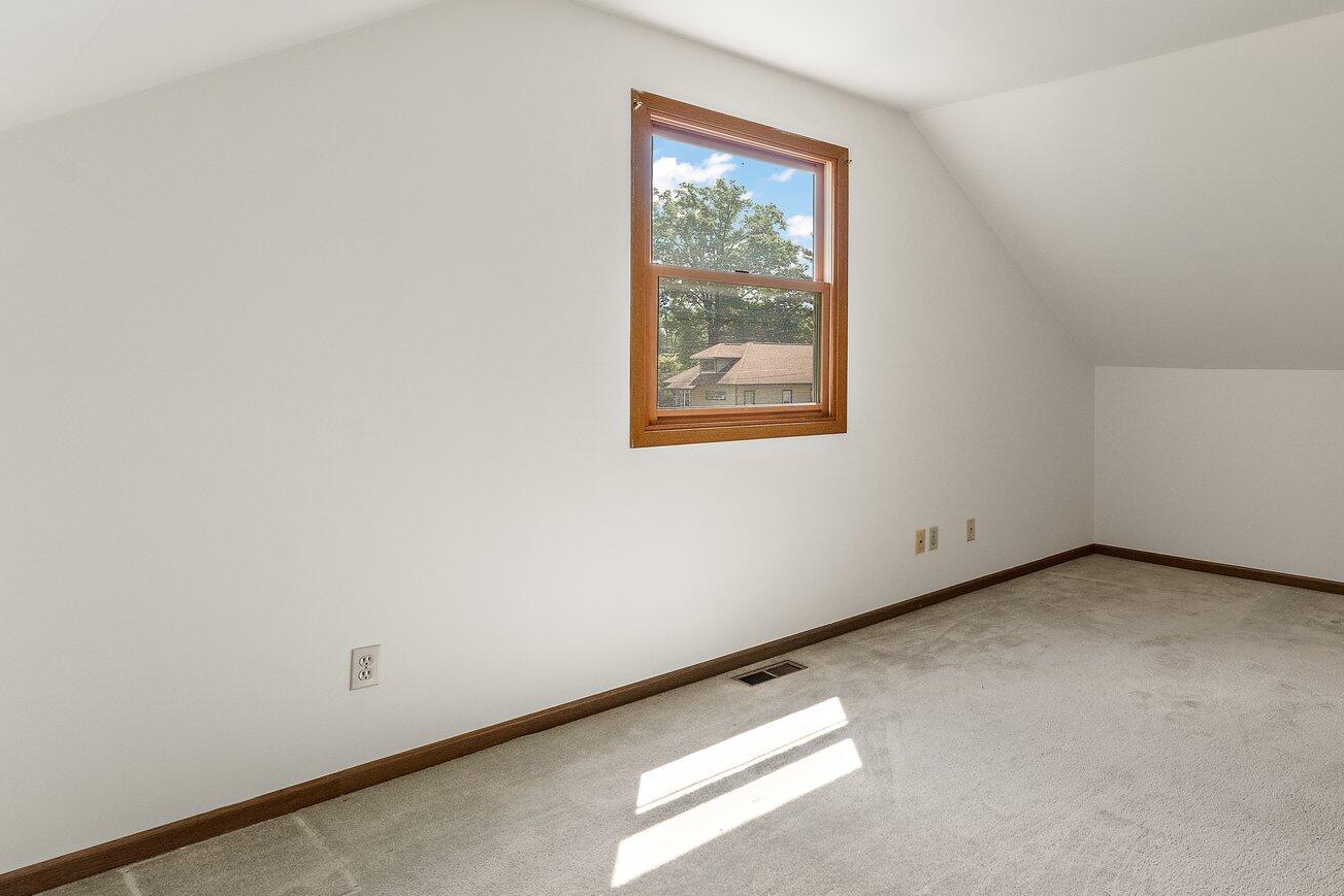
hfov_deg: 73.9
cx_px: 980
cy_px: 360
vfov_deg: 56.8
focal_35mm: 22
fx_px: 821
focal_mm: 14
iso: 1000
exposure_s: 1/30
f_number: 8
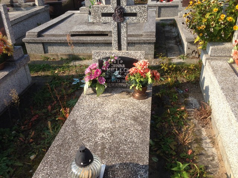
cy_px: 89
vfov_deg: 42.9
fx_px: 227
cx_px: 119
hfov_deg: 55.4
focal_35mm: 33
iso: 50
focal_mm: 4.12
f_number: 2.4
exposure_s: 1/1022
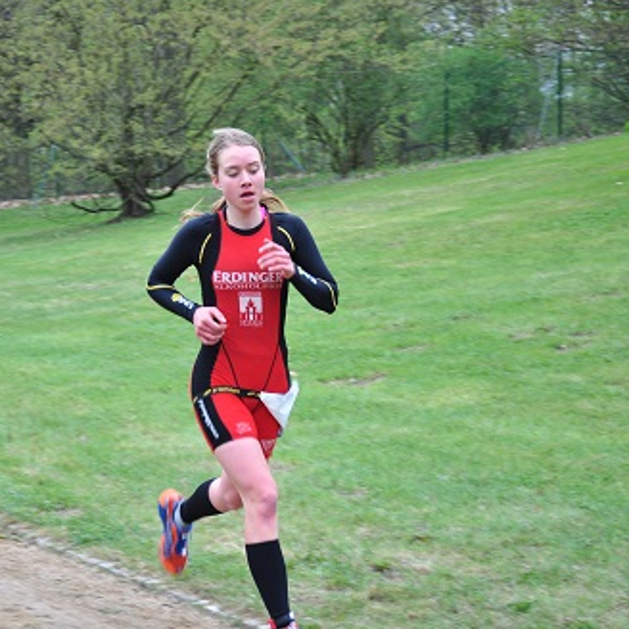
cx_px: 242
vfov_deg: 17.2
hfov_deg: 17.2
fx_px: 2076
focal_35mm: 101
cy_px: 313
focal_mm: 52
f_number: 5.6
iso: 250
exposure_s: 1/125
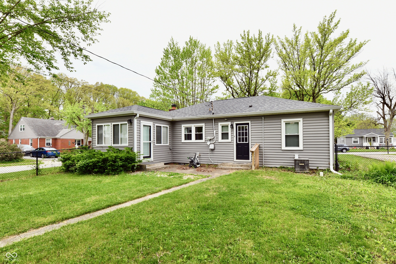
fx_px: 154
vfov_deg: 81.2
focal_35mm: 14
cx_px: 198
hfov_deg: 104.3
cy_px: 132
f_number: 9
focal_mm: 14
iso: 640
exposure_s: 1/320
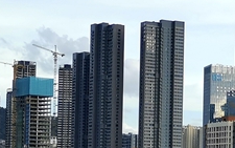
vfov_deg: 9.1
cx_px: 300
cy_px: 152
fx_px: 917
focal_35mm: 143
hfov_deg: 14.1
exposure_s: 1/928
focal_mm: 5.58
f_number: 1.8
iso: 50
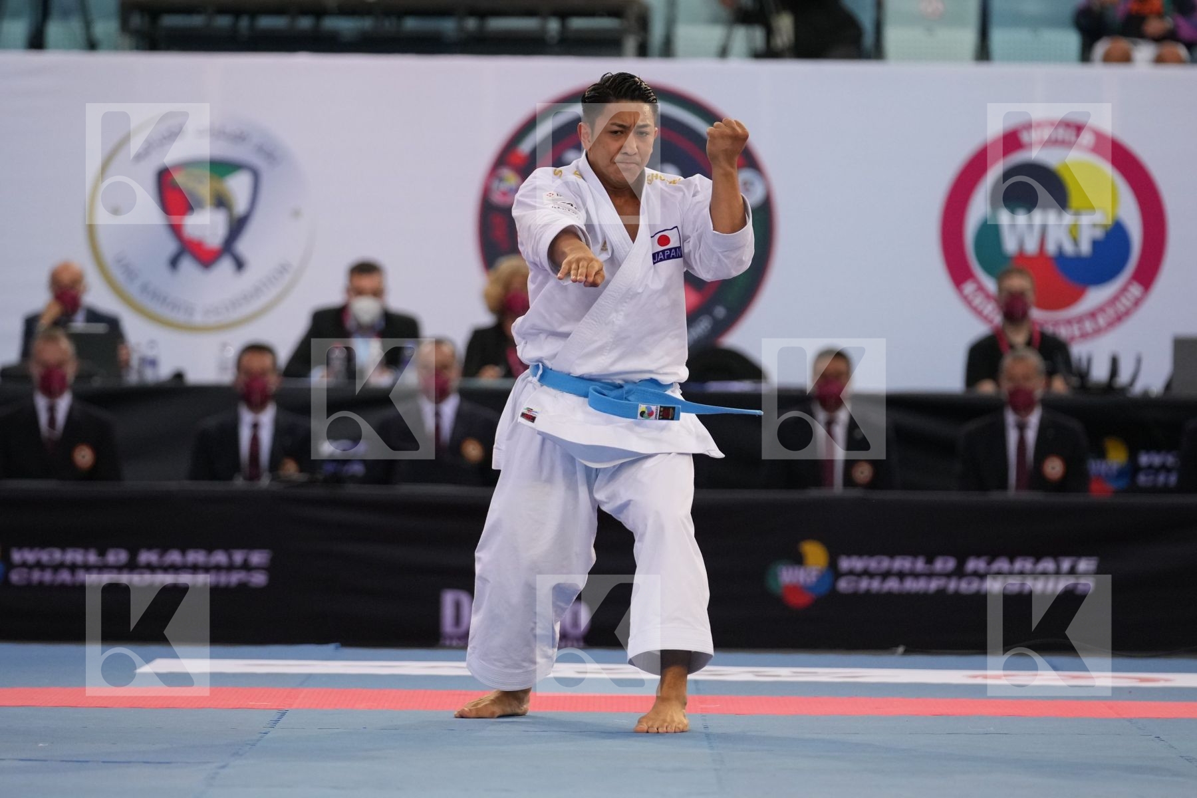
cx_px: 598
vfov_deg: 5.3
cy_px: 399
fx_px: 8611
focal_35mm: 259
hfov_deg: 8.0
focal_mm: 173
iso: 2000
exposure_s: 1/1000
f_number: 2.8
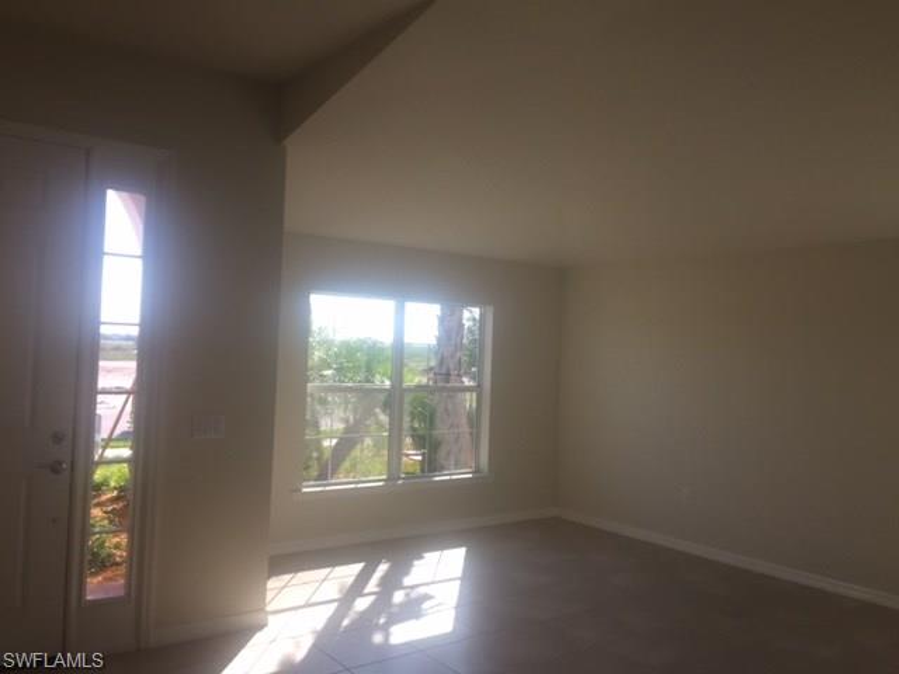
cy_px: 337
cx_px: 450
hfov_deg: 61.7
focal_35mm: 29
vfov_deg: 48.2
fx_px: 753
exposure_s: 1/338
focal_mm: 4.15
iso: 32
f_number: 2.2
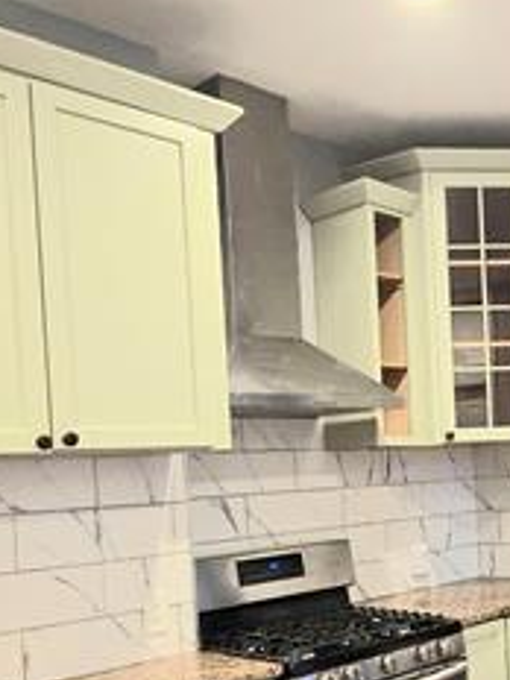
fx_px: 845
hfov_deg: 31.3
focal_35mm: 43
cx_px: 501
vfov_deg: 42.8
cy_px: 487
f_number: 2.2
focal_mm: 2.2
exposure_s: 1/60.2
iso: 320
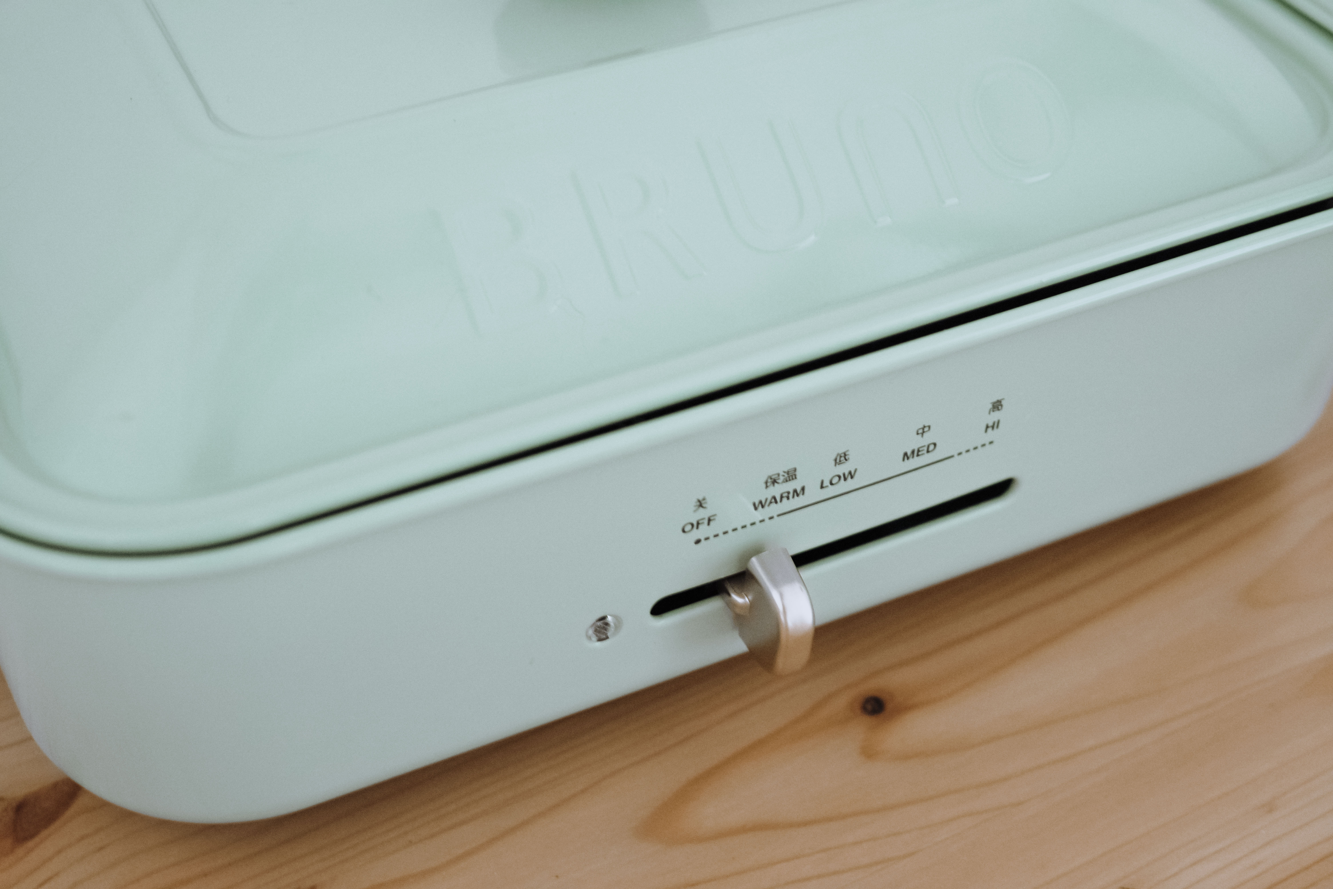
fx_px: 1666
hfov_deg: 43.6
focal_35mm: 45
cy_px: 444
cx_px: 666
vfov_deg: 29.9
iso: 1250
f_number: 3.2
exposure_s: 1/15
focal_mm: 30
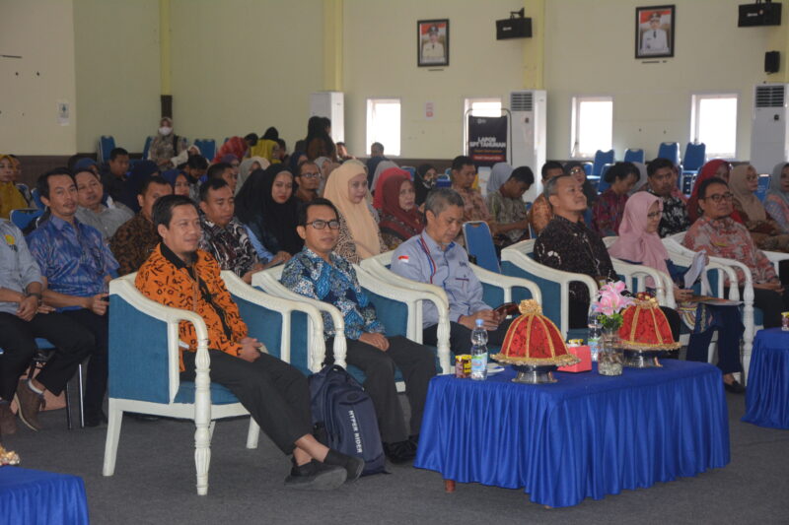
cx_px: 394
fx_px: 1906
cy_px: 262
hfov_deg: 23.4
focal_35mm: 87
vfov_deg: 15.7
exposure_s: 1/60
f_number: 5
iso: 1600
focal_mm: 58
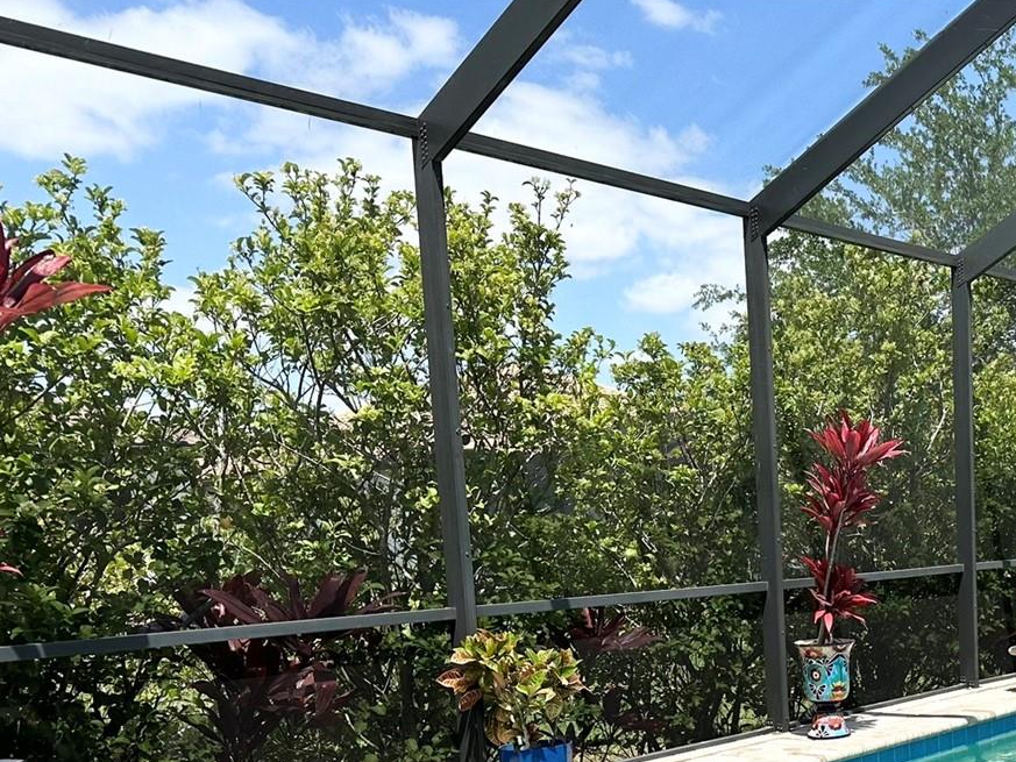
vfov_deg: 31.3
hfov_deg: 40.1
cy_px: 693
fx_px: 1292
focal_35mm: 44
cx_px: 894
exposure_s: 1/4184
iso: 80
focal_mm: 6.86
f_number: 1.78
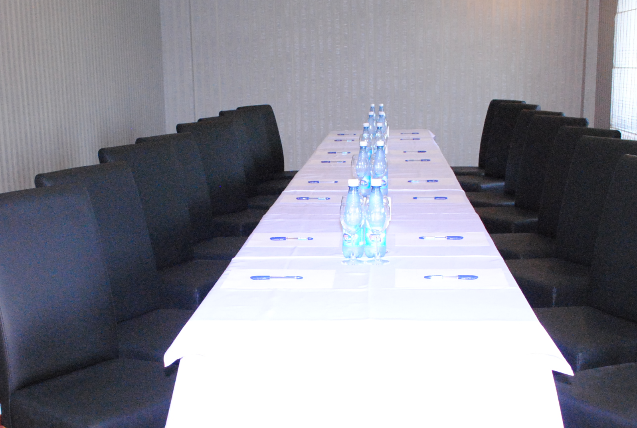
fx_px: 869
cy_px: 297
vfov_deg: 27.4
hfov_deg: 40.2
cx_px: 285
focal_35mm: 49
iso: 1600
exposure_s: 1/60
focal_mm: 18
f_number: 5.6
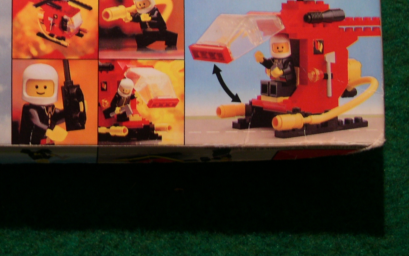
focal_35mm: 67
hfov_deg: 29.9
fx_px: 747
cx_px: 80
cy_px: 16
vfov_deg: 19.0
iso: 100
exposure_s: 1/6.1
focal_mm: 8
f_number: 2.8
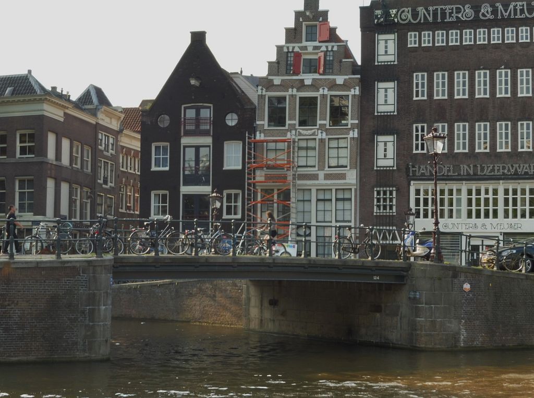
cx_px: 267
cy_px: 199
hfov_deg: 29.5
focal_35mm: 66
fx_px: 1016
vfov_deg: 22.2
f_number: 4.9
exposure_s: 1/100
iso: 100
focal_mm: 11.7
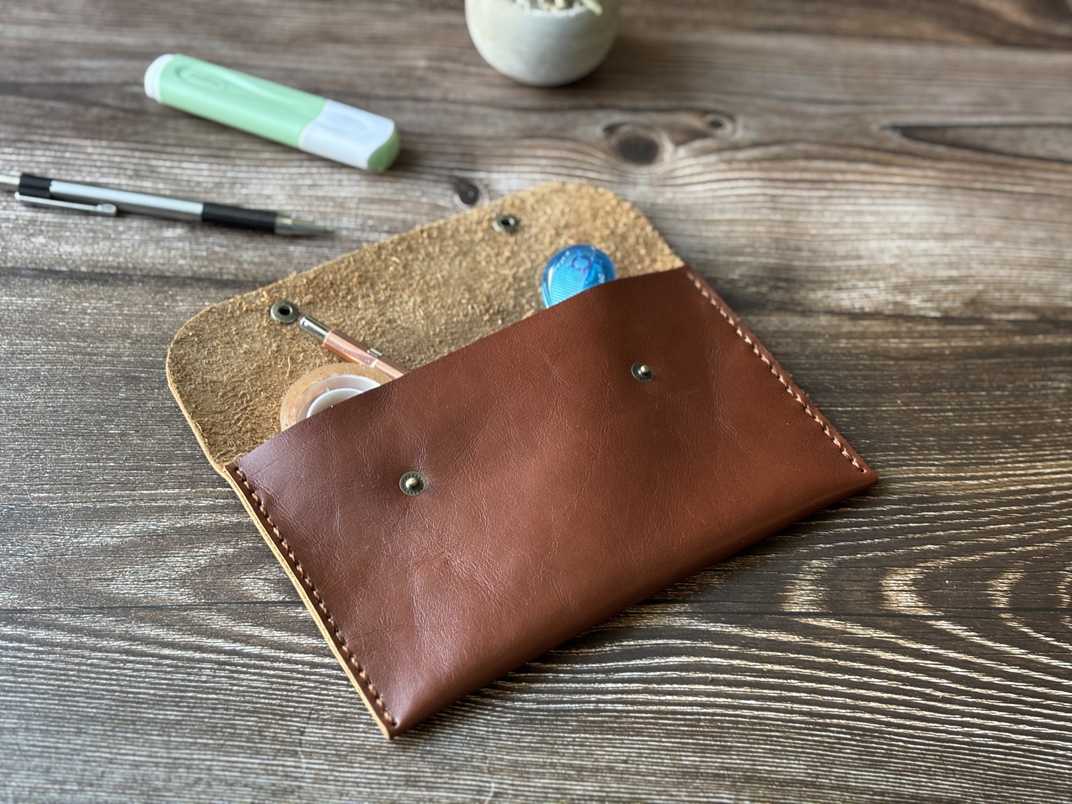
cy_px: 402
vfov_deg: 28.0
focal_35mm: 52
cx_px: 536
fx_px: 1610
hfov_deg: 36.8
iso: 160
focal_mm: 5.96
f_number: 1.6
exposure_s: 1/60
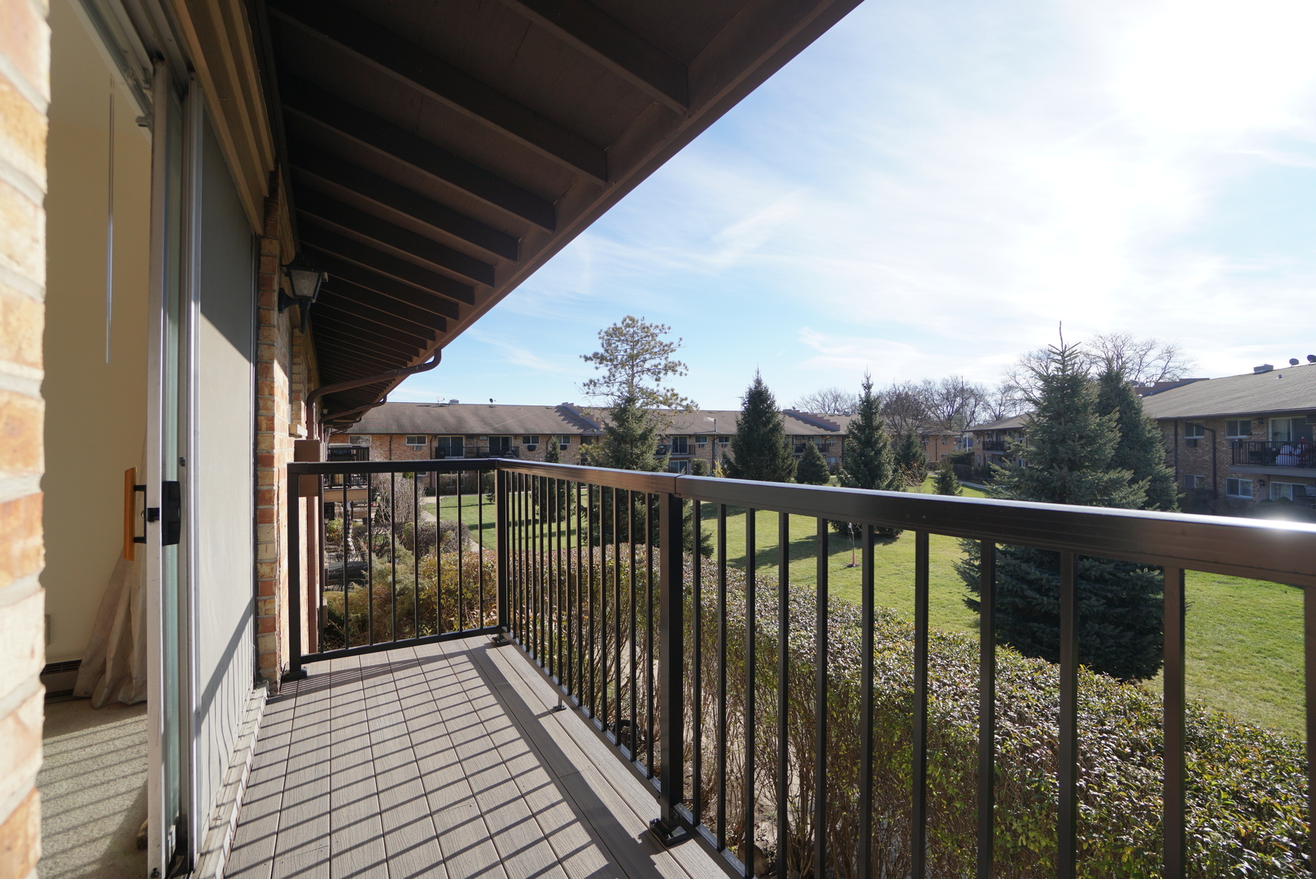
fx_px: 549
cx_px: 658
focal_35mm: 15
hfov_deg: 100.4
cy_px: 440
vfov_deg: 77.4
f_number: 4.5
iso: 100
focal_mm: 10
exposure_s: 1/500
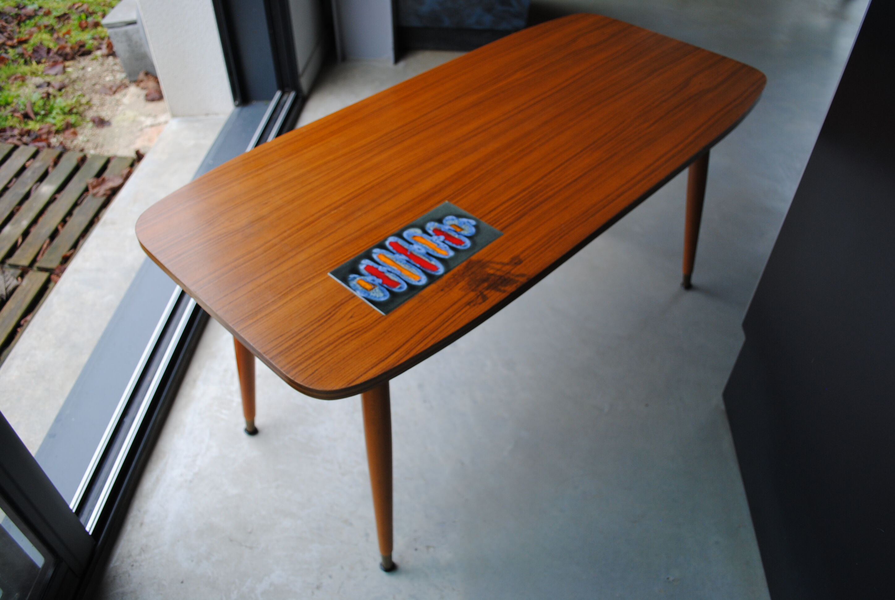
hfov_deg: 67.3
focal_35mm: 27
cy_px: 300
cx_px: 448
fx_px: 673
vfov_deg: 48.1
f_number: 4
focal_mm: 18
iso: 200
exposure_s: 1/60
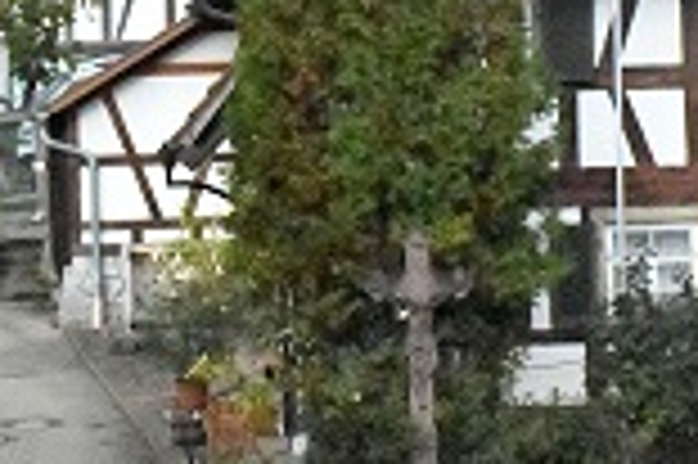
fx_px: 9586
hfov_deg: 4.2
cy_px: 230
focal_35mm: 495
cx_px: 216
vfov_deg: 2.8
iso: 12800
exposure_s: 1/5000
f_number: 10
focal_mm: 85
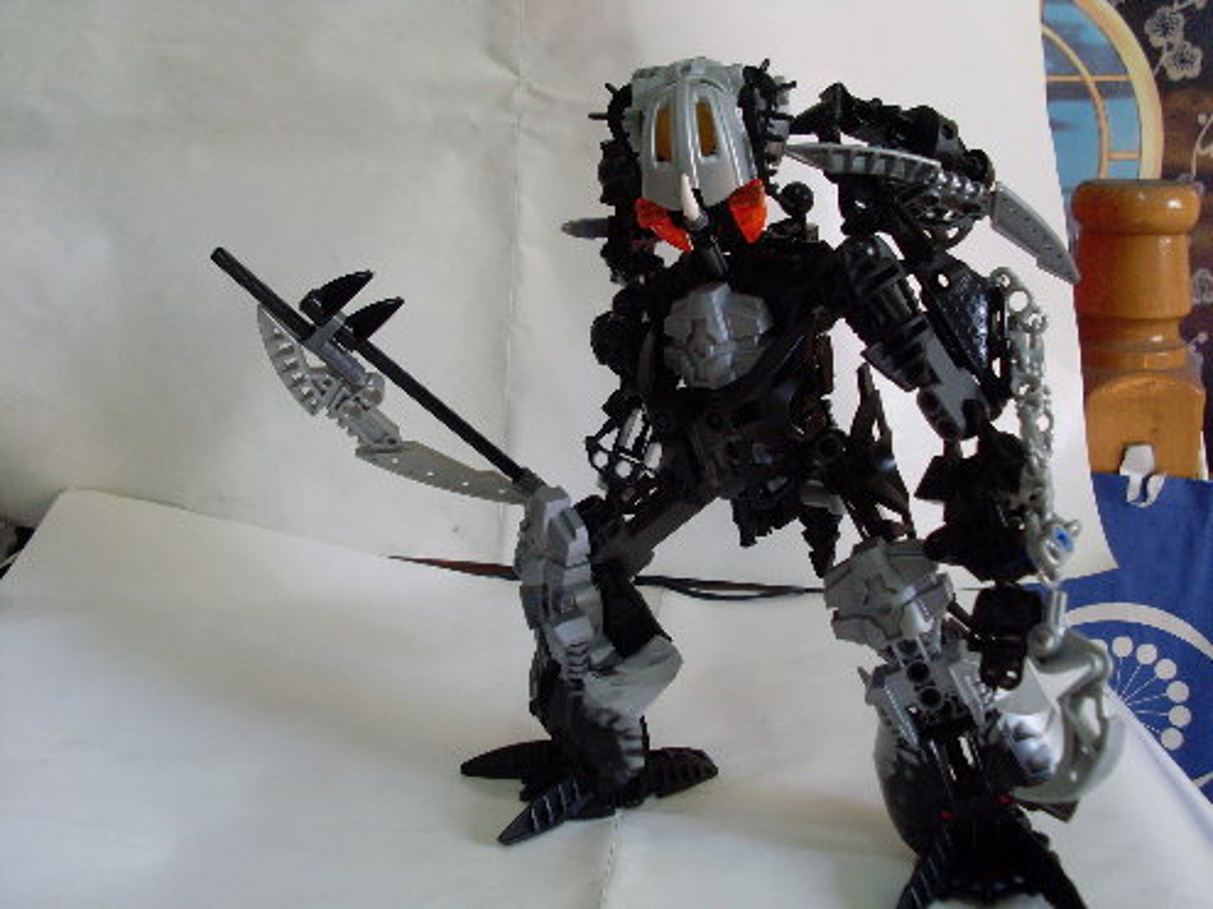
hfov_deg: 49.0
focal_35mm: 38
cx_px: 606
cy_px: 454
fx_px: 1331
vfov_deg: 37.7
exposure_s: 1/60
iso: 160
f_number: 3
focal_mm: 6.3
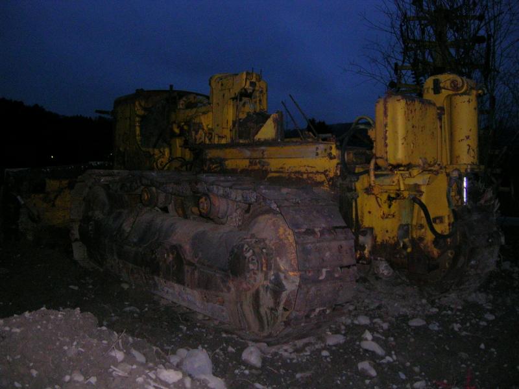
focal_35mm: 35
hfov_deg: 52.6
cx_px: 260
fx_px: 525
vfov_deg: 40.7
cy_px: 194
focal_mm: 5.4
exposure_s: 1/60.1
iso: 200
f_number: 2.8
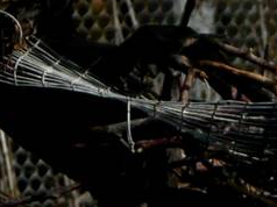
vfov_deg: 1.0
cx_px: 275
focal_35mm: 1536
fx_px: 12279
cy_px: -251
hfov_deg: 1.3
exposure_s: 1/400
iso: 100
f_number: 4.9
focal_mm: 37.5
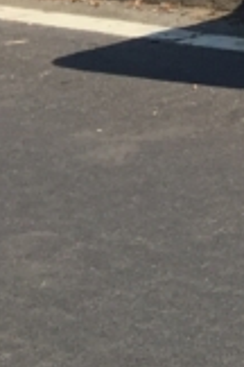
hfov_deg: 6.0
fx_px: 1952
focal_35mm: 192
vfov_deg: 10.0
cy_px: -352
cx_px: 990
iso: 32
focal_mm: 4.15
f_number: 2.2
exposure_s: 1/1980
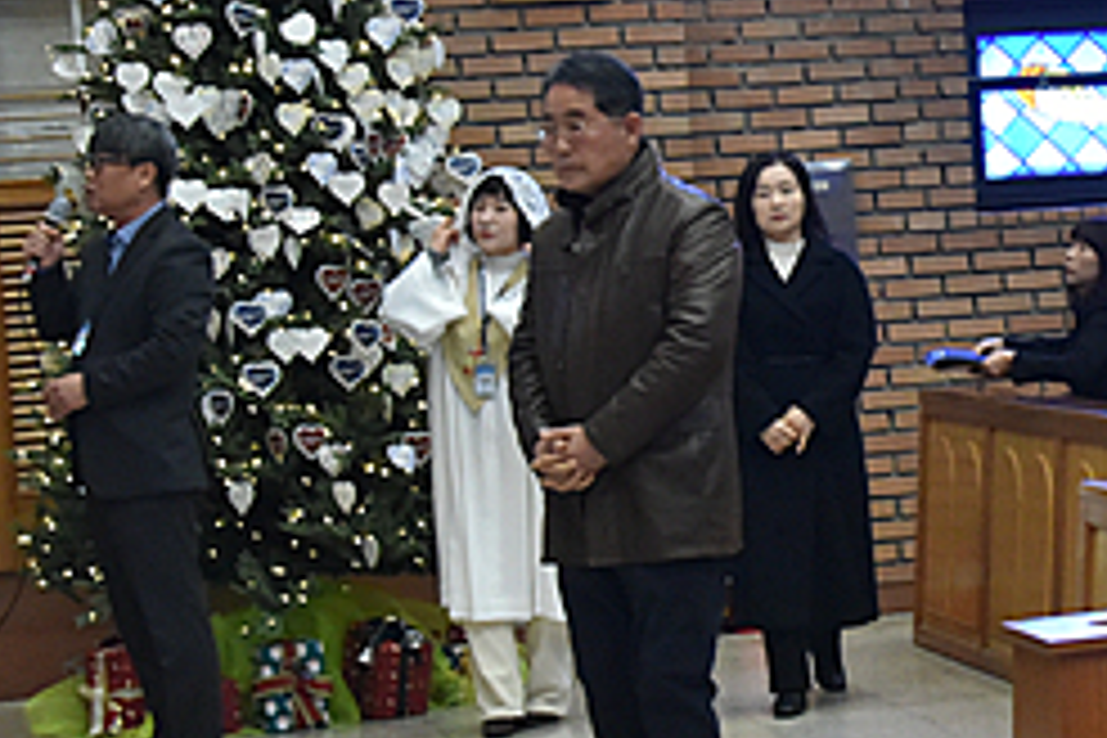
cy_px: 421
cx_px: 1238
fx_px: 4797
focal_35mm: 156
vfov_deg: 8.8
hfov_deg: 12.9
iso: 4000
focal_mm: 48
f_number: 5.6
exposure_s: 1/125
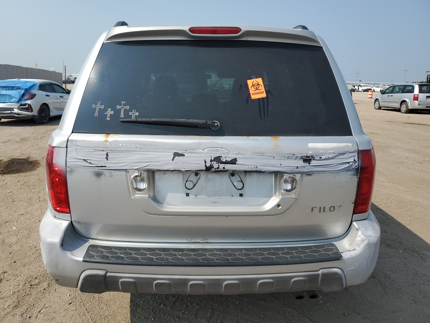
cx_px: 215
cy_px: 162
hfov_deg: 67.3
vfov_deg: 53.1
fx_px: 323
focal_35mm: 26
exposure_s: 1/3333
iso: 50
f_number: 1.5
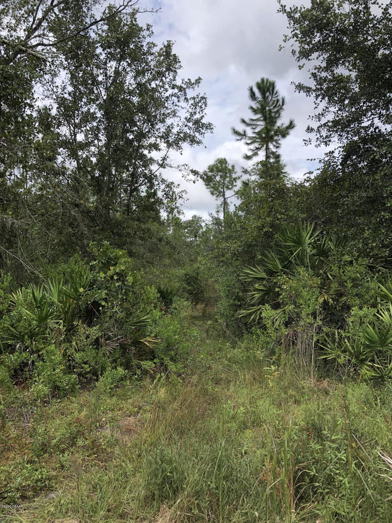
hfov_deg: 49.7
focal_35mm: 28
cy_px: 262
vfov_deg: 63.4
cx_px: 196
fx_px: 423
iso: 20
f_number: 1.8
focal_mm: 3.99
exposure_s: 1/1297
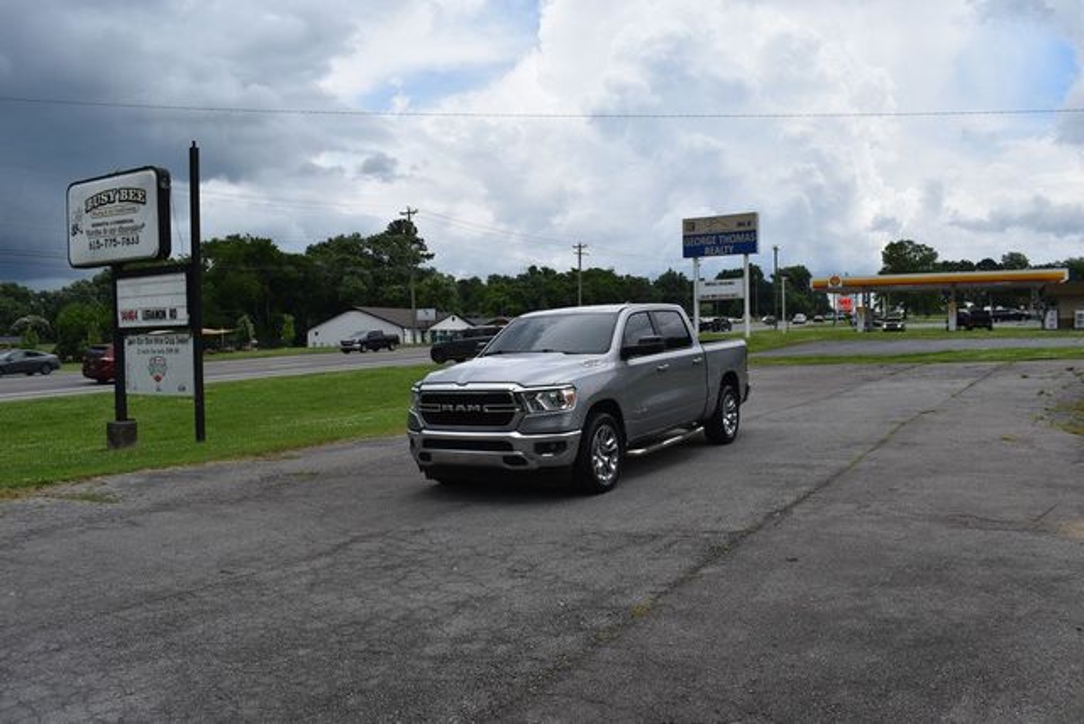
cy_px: 362
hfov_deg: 67.4
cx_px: 542
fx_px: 813
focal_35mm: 27
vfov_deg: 48.0
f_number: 9
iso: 100
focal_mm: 18
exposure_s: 1/320
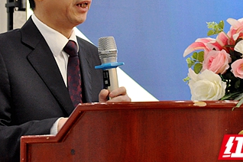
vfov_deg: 8.4
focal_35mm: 164
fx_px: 1107
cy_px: 28
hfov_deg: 12.5
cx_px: 125
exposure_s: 1/30
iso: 1600
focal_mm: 58
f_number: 5
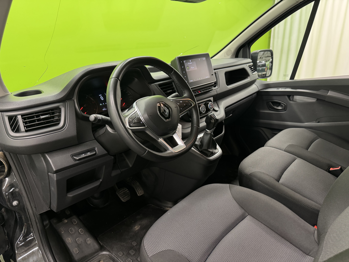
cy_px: 131
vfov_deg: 56.8
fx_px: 242
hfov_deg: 71.6
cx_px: 174
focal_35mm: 24
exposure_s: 1/50
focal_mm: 6.76
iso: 400
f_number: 1.78
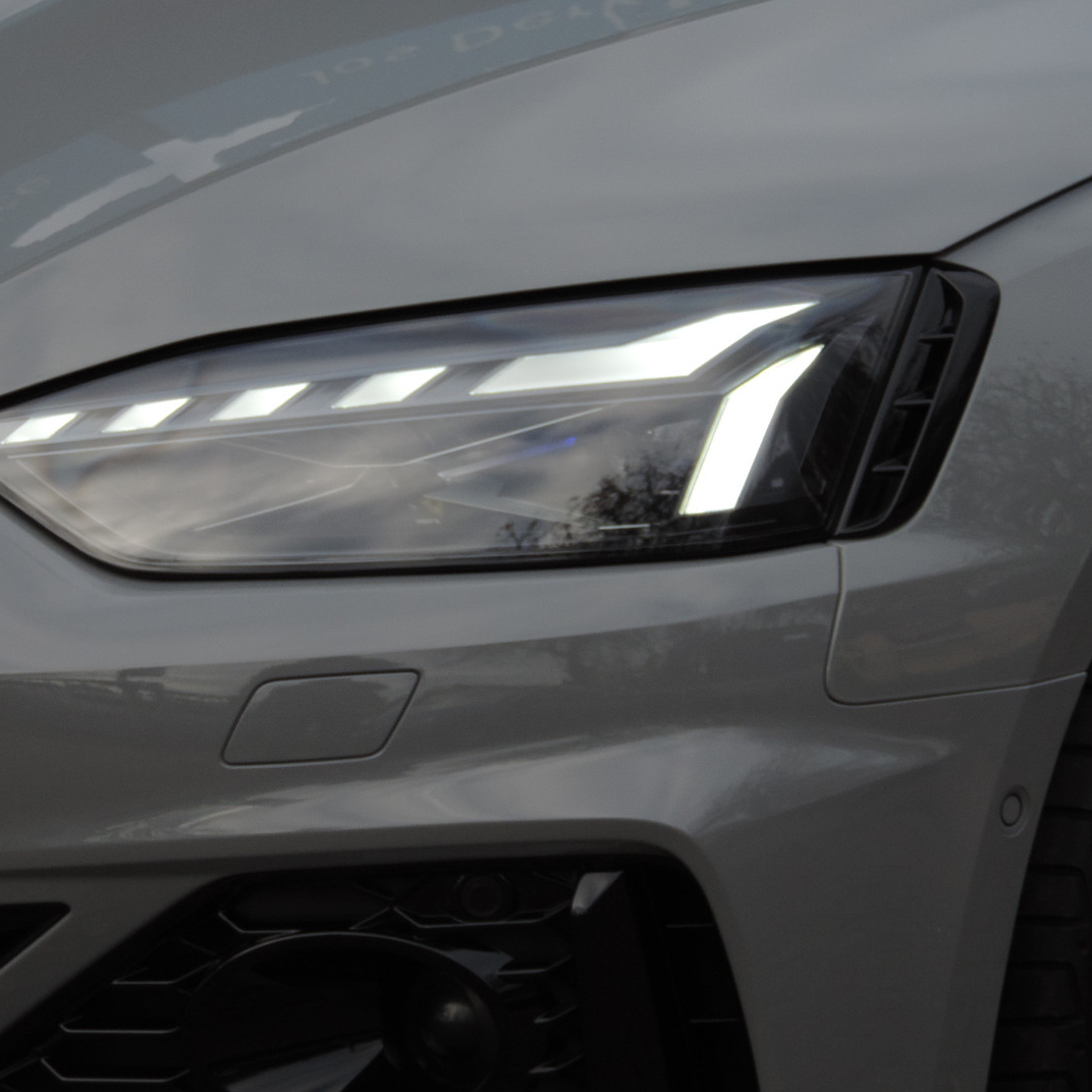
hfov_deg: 9.5
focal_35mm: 184
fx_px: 6567
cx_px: 386
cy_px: 545
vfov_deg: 9.5
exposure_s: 1/500
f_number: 4.4
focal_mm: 27.6
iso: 200
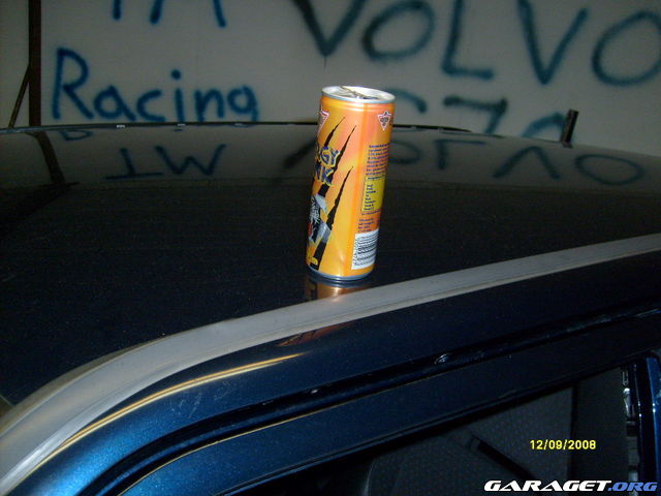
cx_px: 330
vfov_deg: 40.7
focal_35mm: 35
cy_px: 248
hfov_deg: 52.6
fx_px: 668
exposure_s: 1/45
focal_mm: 5.8
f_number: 2.8
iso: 100
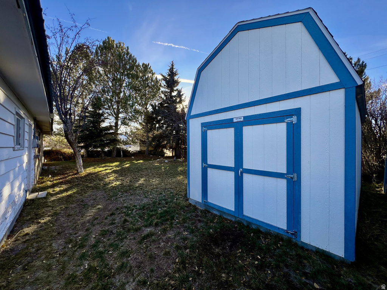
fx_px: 145
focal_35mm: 13
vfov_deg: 89.9
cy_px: 145
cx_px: 194
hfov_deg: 106.2
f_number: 1.8
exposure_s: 1/238
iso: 32
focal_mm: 1.57
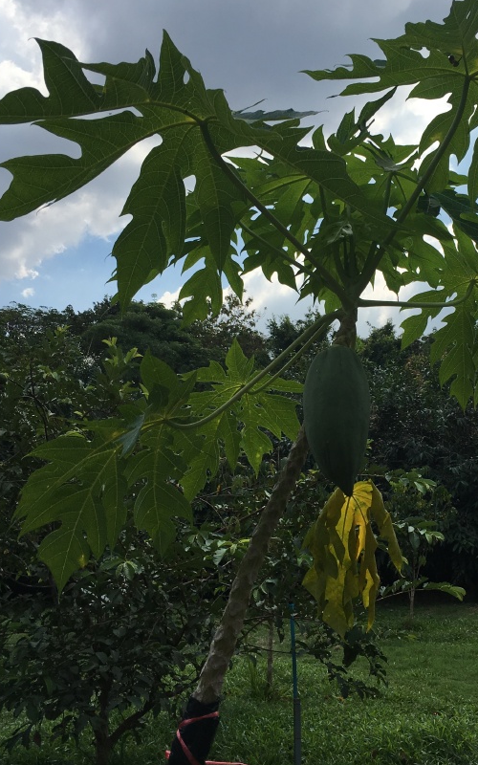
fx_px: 855
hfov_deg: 30.8
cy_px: 379
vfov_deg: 48.2
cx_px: 353
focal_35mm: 41
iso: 25
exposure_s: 1/2404
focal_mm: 4.15
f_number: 2.2
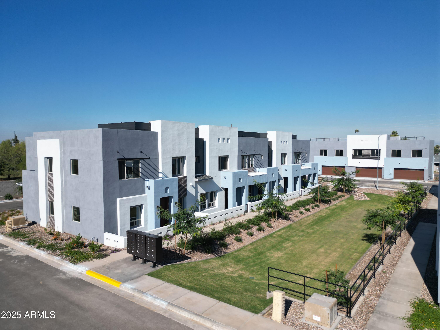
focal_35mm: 24
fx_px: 305
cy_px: 165
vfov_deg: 56.8
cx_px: 220
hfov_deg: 71.6
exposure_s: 1/4000
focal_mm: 6.72
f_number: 1.7
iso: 120
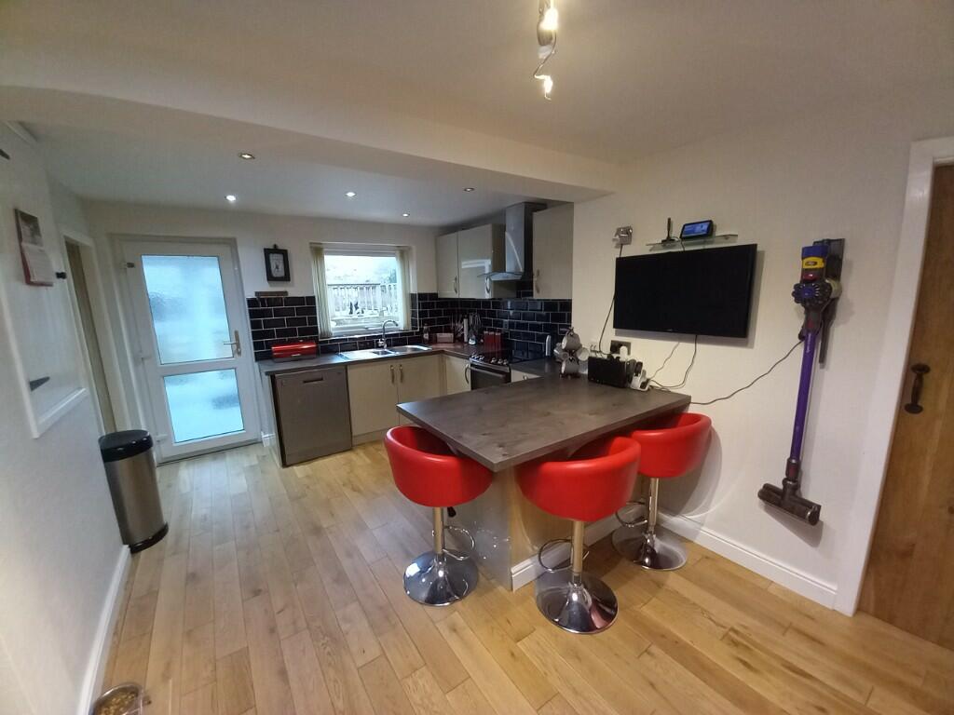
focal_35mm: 13
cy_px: 358
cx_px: 477
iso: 200
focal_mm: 1.13
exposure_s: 1/25
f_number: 2.2
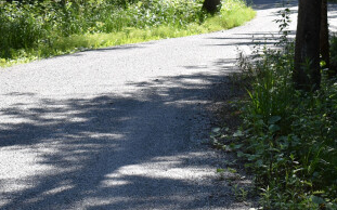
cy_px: 19
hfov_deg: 14.8
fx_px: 1294
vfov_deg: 9.2
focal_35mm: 141
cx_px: 255
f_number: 4.2
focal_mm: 28
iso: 100
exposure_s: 1/400
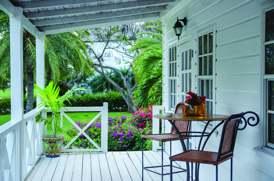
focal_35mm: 57
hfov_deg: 35.1
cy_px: 90
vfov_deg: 23.7
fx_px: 433
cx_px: 137
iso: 320
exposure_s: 1/50
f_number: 2.8
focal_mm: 38
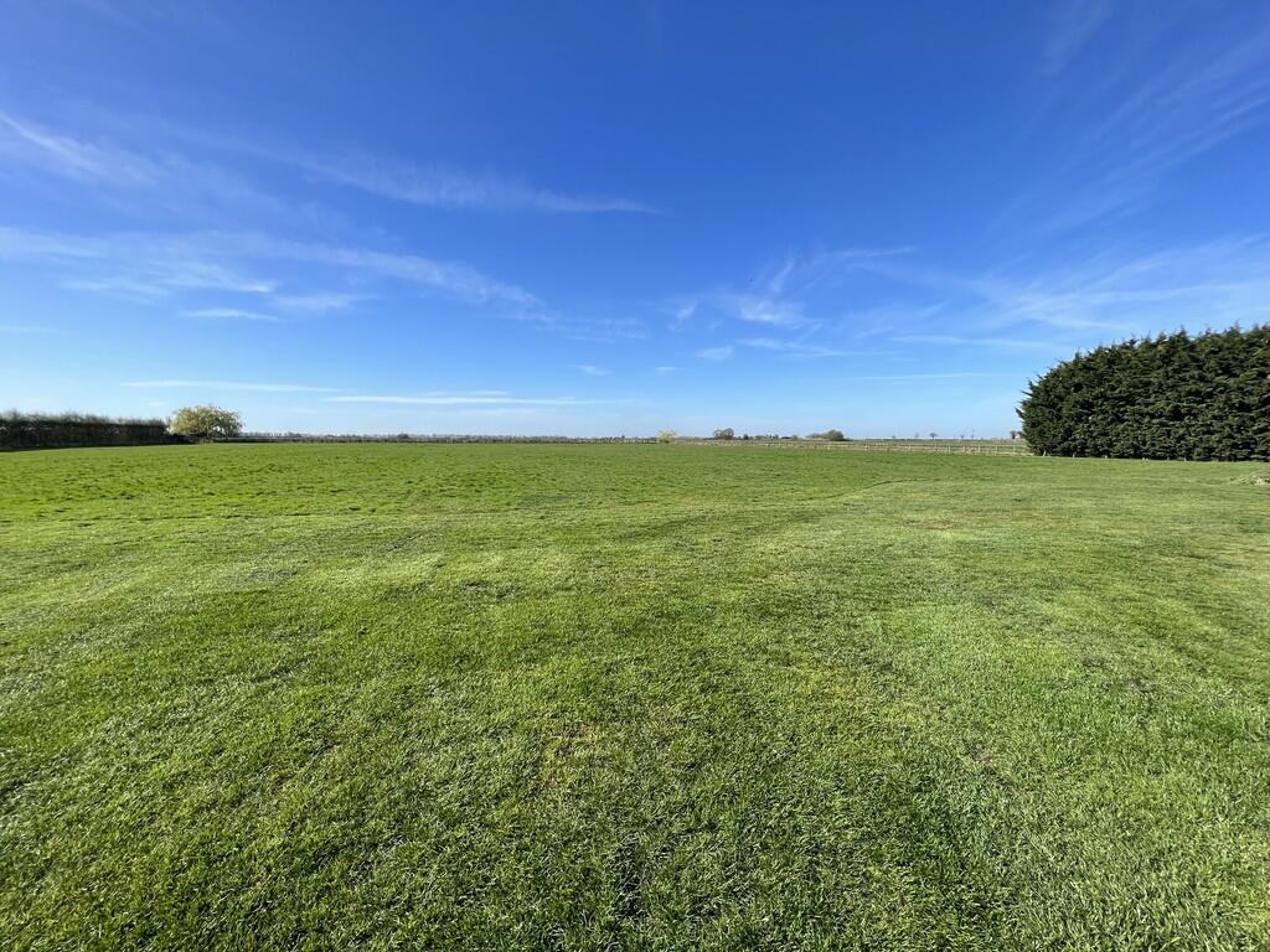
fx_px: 477
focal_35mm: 13
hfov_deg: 106.2
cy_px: 476
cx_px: 635
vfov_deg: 89.9
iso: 32
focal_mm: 1.57
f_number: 1.8
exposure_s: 1/1597
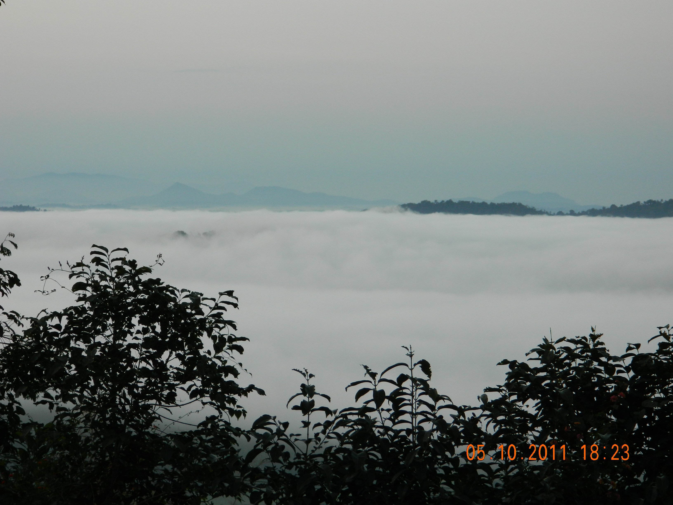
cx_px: 336
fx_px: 2916
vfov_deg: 9.9
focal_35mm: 150
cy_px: 252
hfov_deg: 13.2
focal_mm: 27
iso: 110
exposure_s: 1/60
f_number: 4.9
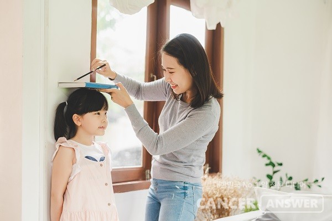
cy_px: 110
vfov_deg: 23.3
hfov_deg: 34.5
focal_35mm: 58
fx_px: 534
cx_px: 166
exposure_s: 1/160
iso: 320
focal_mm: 58
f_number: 2
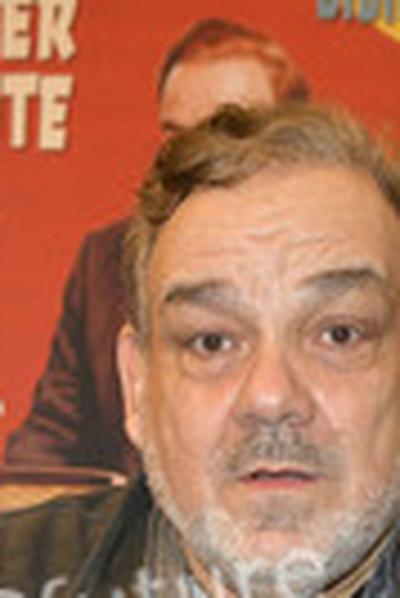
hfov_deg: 10.9
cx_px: 243
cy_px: 881
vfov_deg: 15.1
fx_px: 2094
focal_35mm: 126
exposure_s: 1/125
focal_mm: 42
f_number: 5
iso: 2000
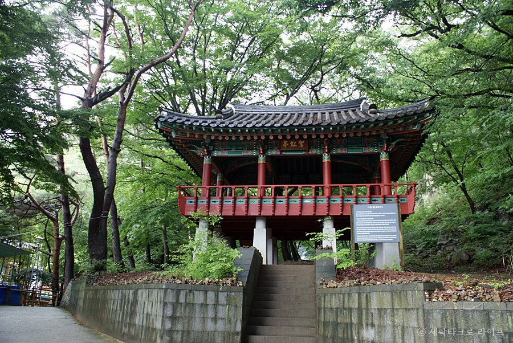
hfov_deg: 67.3
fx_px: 385
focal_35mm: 27
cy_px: 172
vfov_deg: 48.0
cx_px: 256
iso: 100
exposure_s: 1/30
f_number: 4
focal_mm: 18
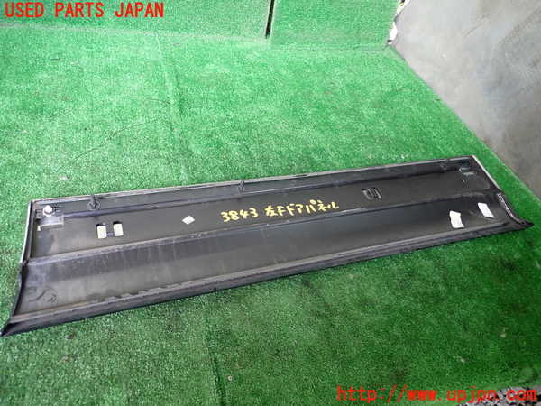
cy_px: 203
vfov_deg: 54.9
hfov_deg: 69.4
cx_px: 270
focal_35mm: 25
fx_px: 391
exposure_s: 1/30
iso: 200
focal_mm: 4.5
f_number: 2
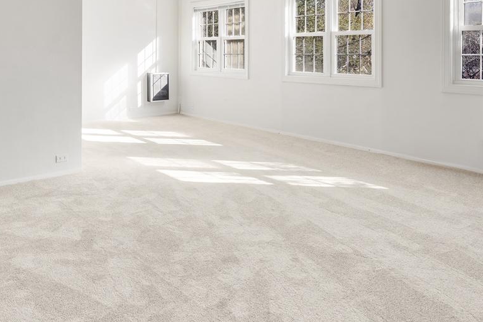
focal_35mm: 30
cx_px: 183
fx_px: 402
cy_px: 56
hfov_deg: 61.2
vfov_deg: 41.4
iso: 200
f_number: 8
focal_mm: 16
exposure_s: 1/250
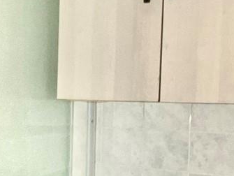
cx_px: 137
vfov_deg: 23.3
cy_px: 145
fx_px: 420
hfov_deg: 31.1
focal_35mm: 62
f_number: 1.8
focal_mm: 1.57
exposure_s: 1/34
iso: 80
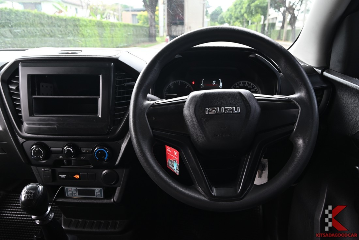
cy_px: 120
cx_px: 180
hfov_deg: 73.7
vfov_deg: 53.2
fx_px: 239
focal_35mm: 24
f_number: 6.7
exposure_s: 1/60
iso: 560
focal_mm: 24
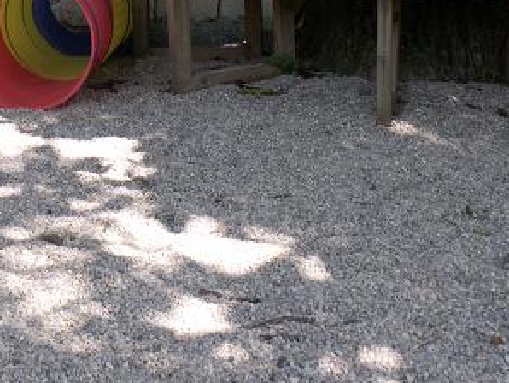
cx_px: 50
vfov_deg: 14.2
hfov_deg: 18.6
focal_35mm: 104
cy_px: 68
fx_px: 1530
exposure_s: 1/80
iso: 50
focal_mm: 9.2
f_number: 4.5
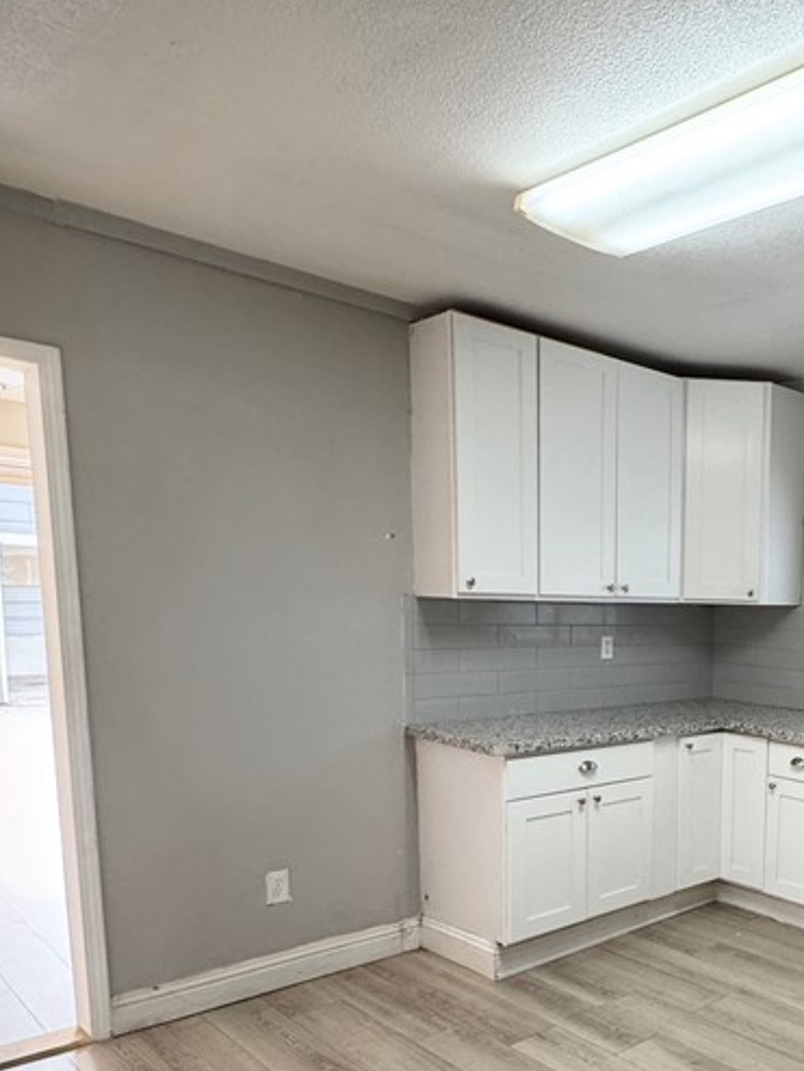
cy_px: 715
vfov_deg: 60.2
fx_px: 897
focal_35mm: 29
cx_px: 752
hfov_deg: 43.3
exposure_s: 1/120
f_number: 2.2
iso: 250
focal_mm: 2.22
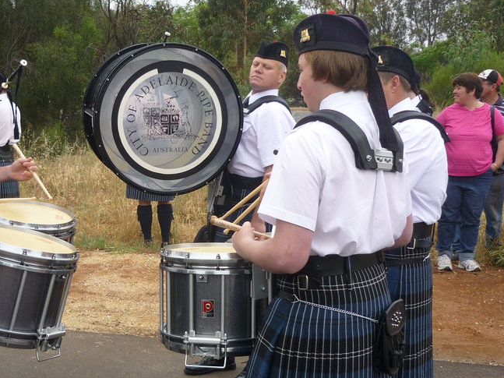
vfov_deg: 28.5
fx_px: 742
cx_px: 152
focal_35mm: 51
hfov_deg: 36.9
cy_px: 203
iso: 80
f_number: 2.8
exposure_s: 1/160
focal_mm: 5.5
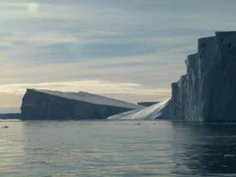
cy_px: 88
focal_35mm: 97
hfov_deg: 20.2
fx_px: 661
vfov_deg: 15.2
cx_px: 118
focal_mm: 17.5
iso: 100
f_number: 7.1
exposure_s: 1/2000
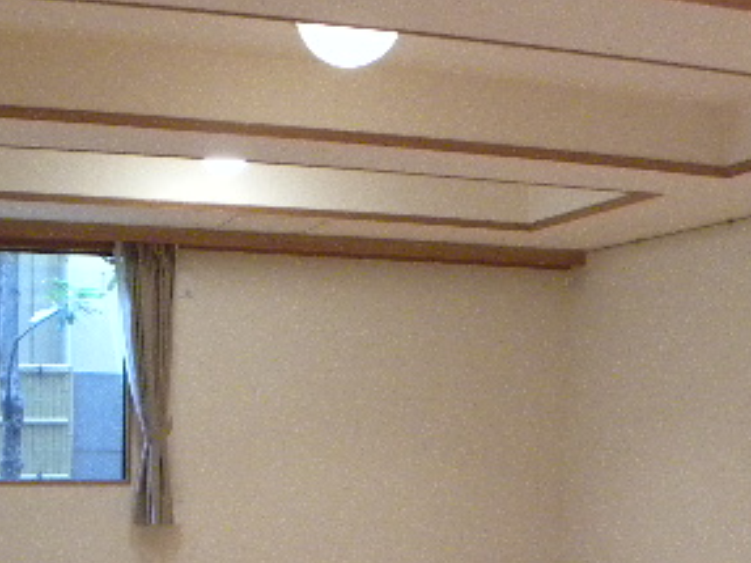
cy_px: 490
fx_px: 1258
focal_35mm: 58
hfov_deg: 33.2
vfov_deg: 24.6
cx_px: 319
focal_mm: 4.6
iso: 400
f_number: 2.8
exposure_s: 1/41.4
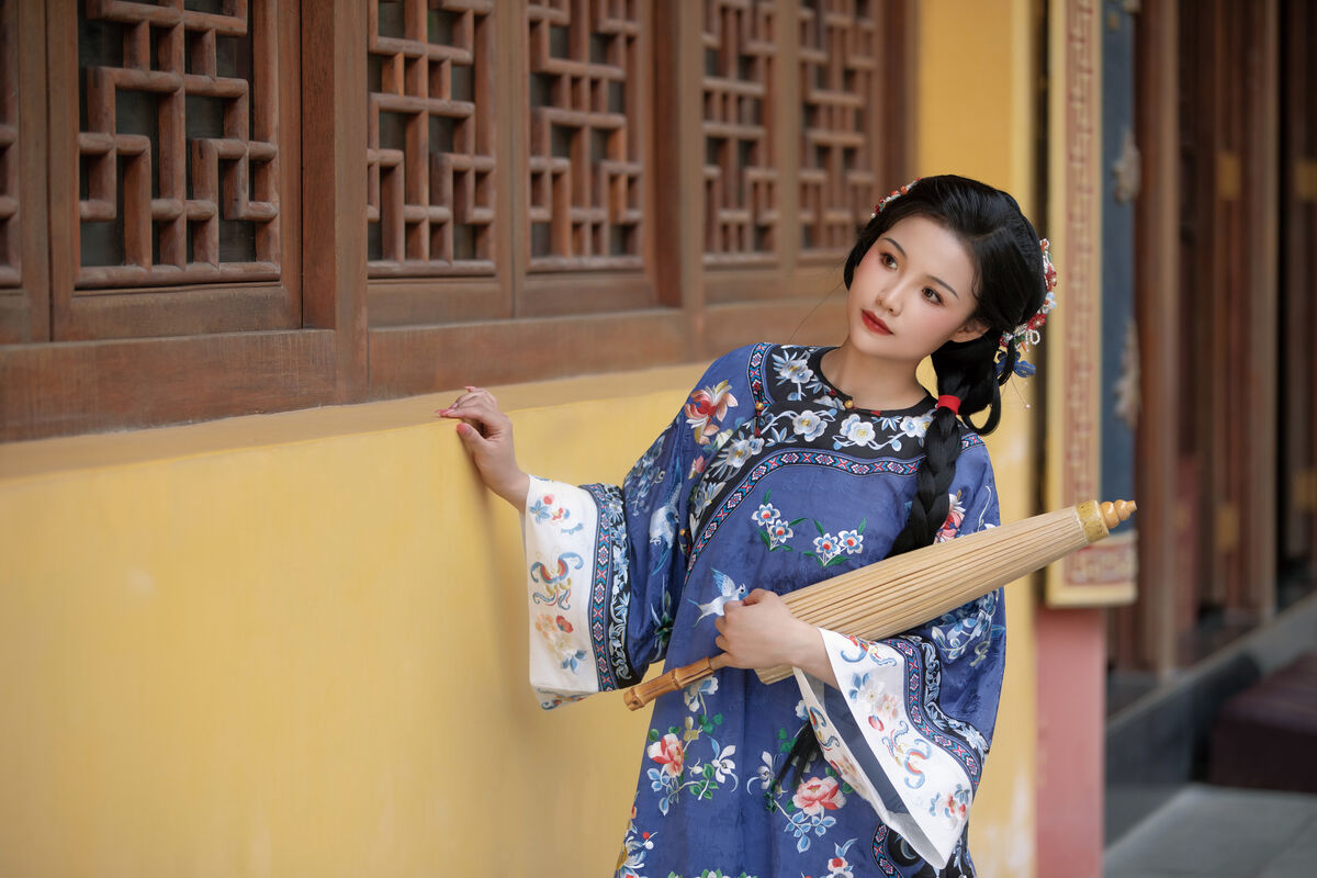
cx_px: 658
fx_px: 4170
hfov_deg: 17.9
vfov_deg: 12.0
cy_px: 439
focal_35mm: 114
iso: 160
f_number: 2.8
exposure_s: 1/250
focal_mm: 115
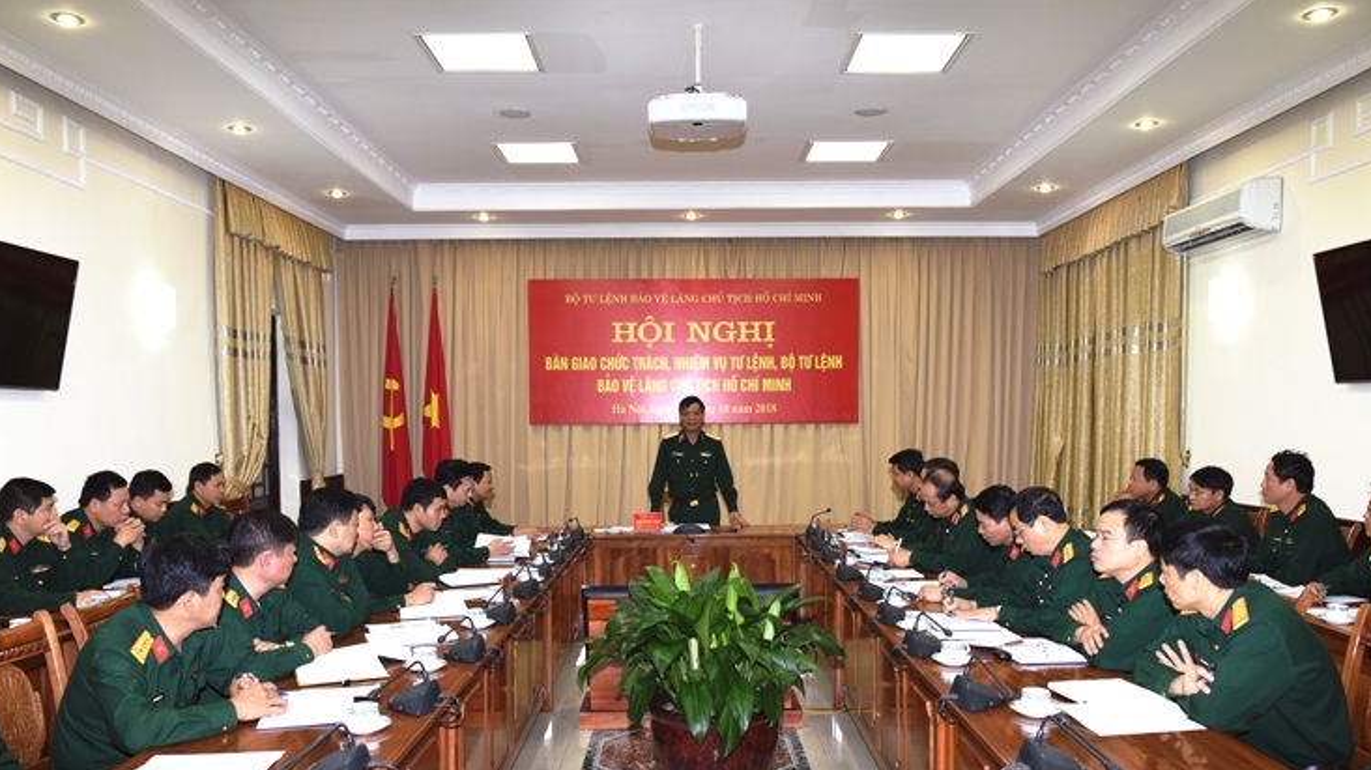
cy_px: 463
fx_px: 1090
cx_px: 682
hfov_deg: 64.3
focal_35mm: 30
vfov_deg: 38.8
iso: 800
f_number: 5.6
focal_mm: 28
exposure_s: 1/80
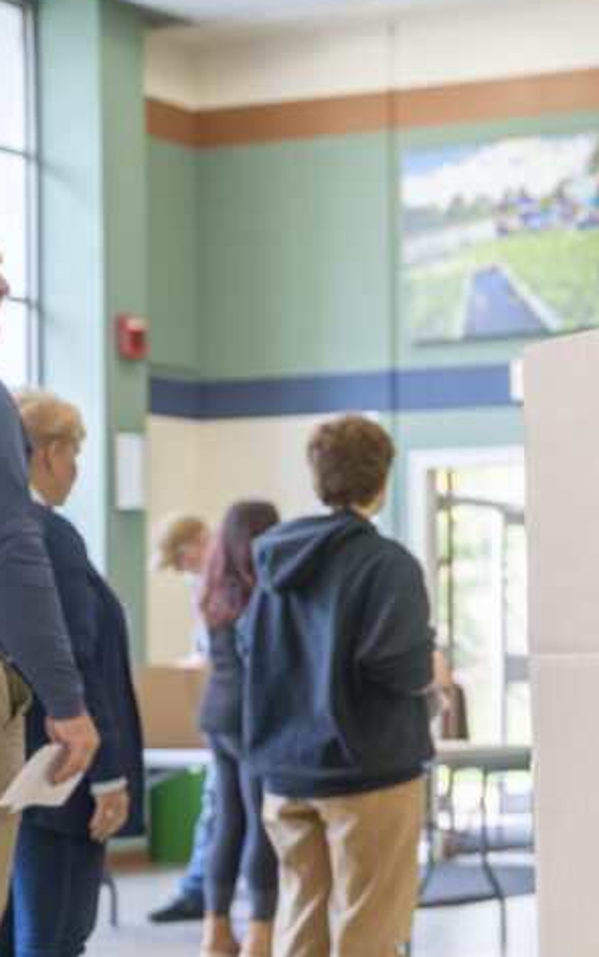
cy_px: 598
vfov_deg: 23.6
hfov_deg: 13.6
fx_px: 2285
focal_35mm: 88
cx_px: 1026
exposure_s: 1/125
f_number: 2.8
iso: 800
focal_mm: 39.7
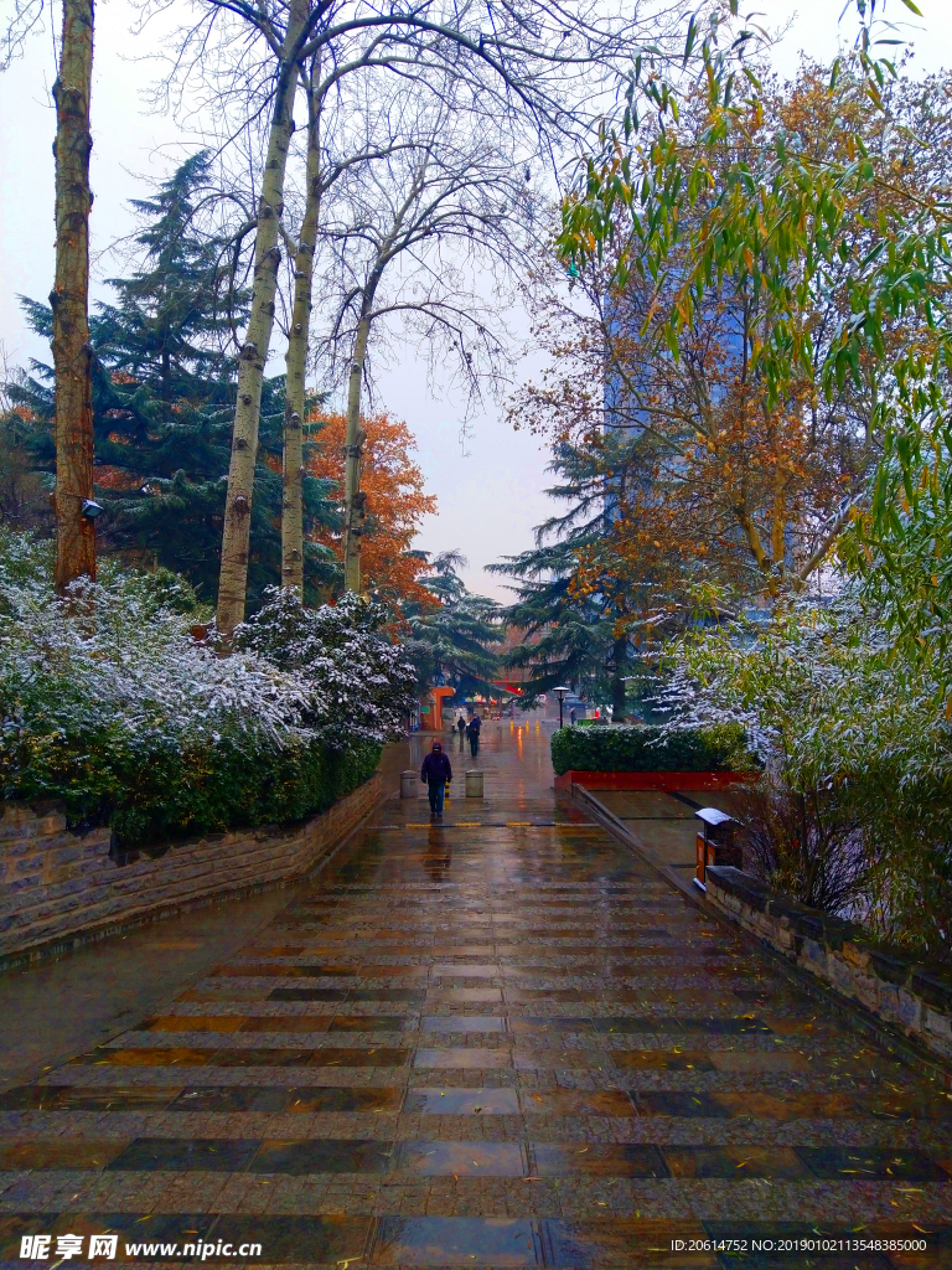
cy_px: 635
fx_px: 917
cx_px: 476
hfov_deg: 54.9
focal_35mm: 25
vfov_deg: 69.4
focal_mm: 4.28
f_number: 1.75
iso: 100
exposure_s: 1/105
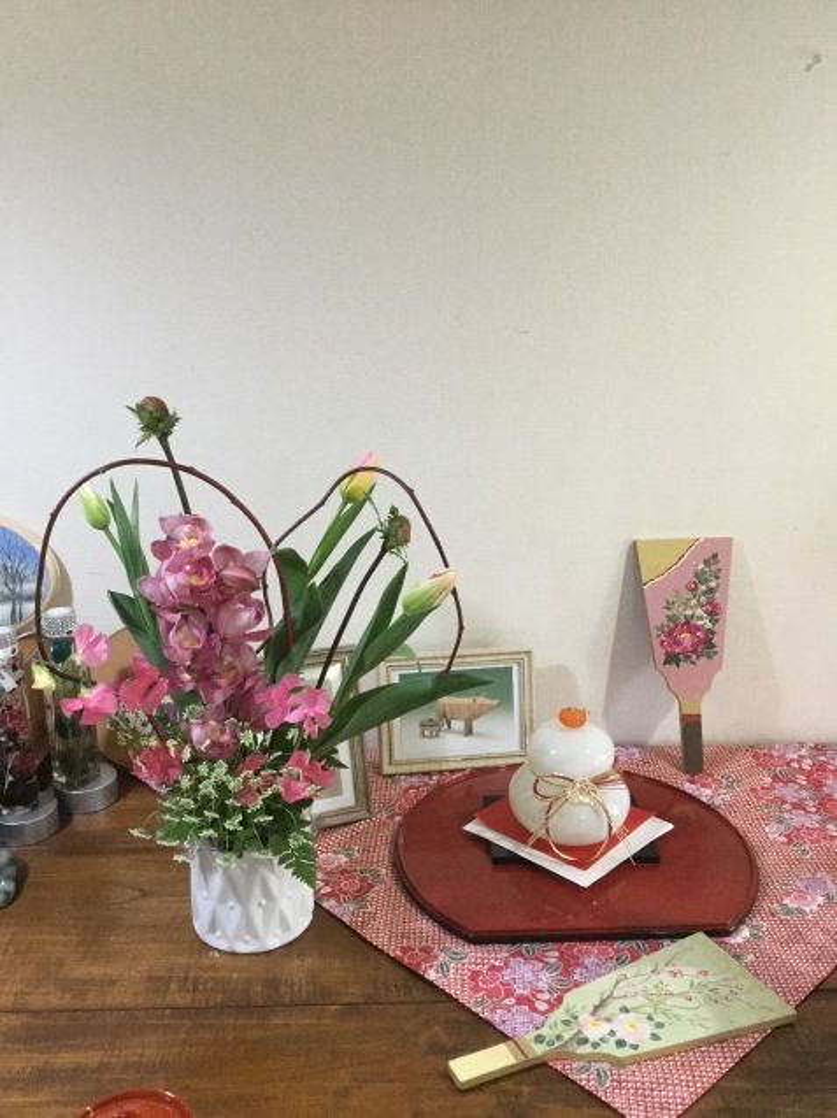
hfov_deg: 45.4
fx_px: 1000
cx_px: 418
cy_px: 559
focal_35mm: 31
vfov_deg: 58.4
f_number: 2.4
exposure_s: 1/30
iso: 200
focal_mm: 3.3
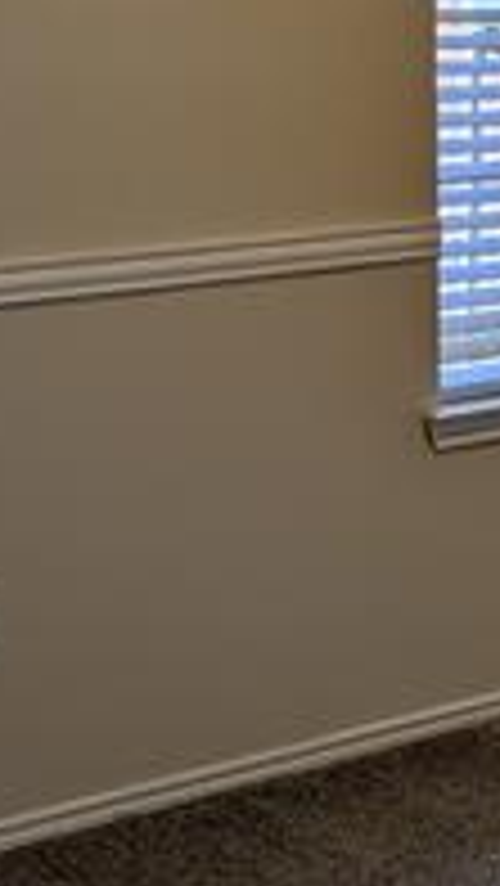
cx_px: 766
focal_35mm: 102
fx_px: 2401
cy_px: 99
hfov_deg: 11.4
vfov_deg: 20.5
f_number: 1.68
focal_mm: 6.9
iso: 22
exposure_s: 1/771
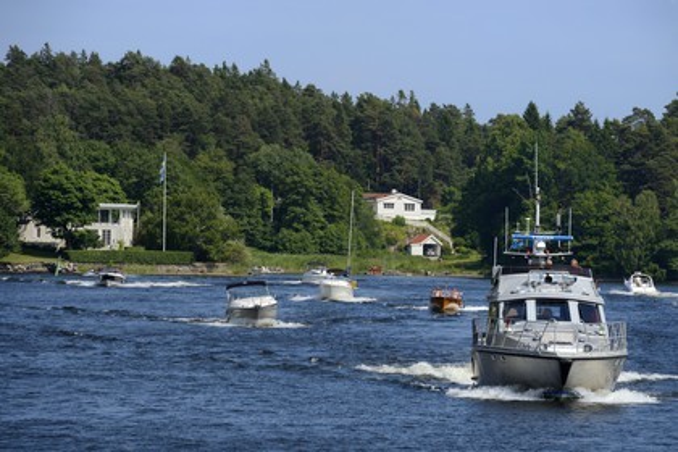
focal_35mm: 200
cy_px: 226
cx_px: 339
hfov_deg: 10.3
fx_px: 3766
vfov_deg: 6.9
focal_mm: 200
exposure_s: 1/400
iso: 200
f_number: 9
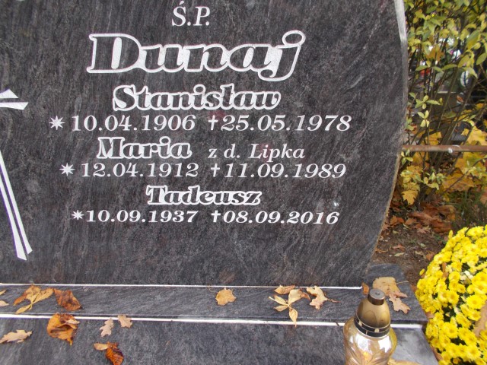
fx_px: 366
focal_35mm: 26
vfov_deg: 53.1
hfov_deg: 67.3
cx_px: 244
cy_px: 182
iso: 80
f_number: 3.2
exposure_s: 1/100
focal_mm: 4.6
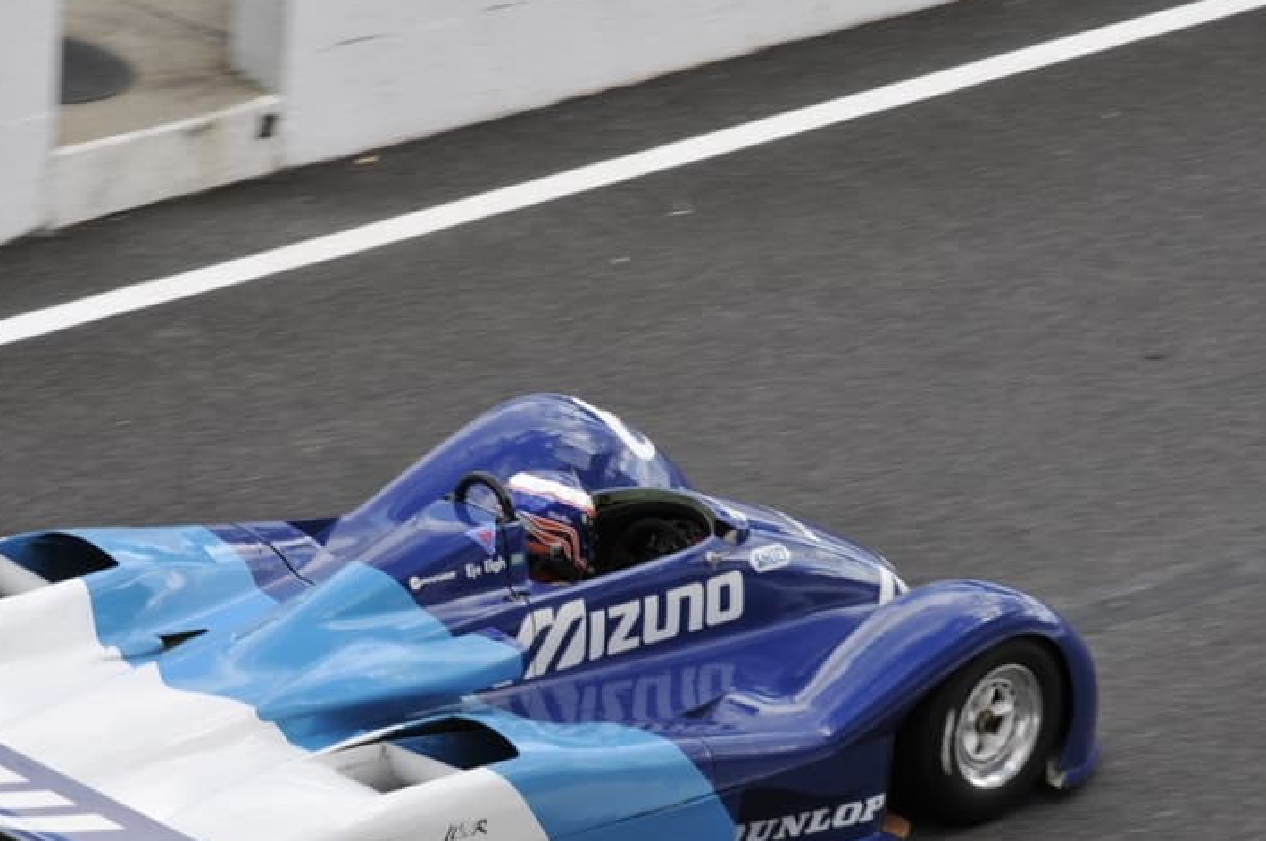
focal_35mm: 250
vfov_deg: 5.5
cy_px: 559
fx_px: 8781
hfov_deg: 8.2
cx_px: 396
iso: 400
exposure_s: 1/250
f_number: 11
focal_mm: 120
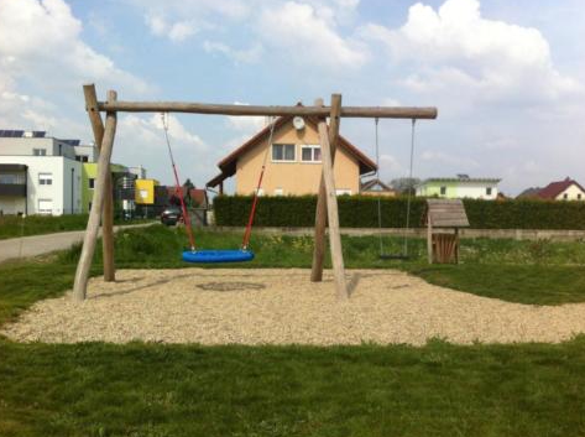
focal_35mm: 37
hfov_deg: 50.2
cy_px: 217
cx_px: 294
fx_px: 624
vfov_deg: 38.6
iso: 80
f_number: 2.8
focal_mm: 3.85
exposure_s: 1/1436
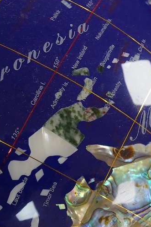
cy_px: 216
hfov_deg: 13.4
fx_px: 641
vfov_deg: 19.5
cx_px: 113
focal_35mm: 102
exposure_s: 1/160
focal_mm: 30
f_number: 11
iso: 2500
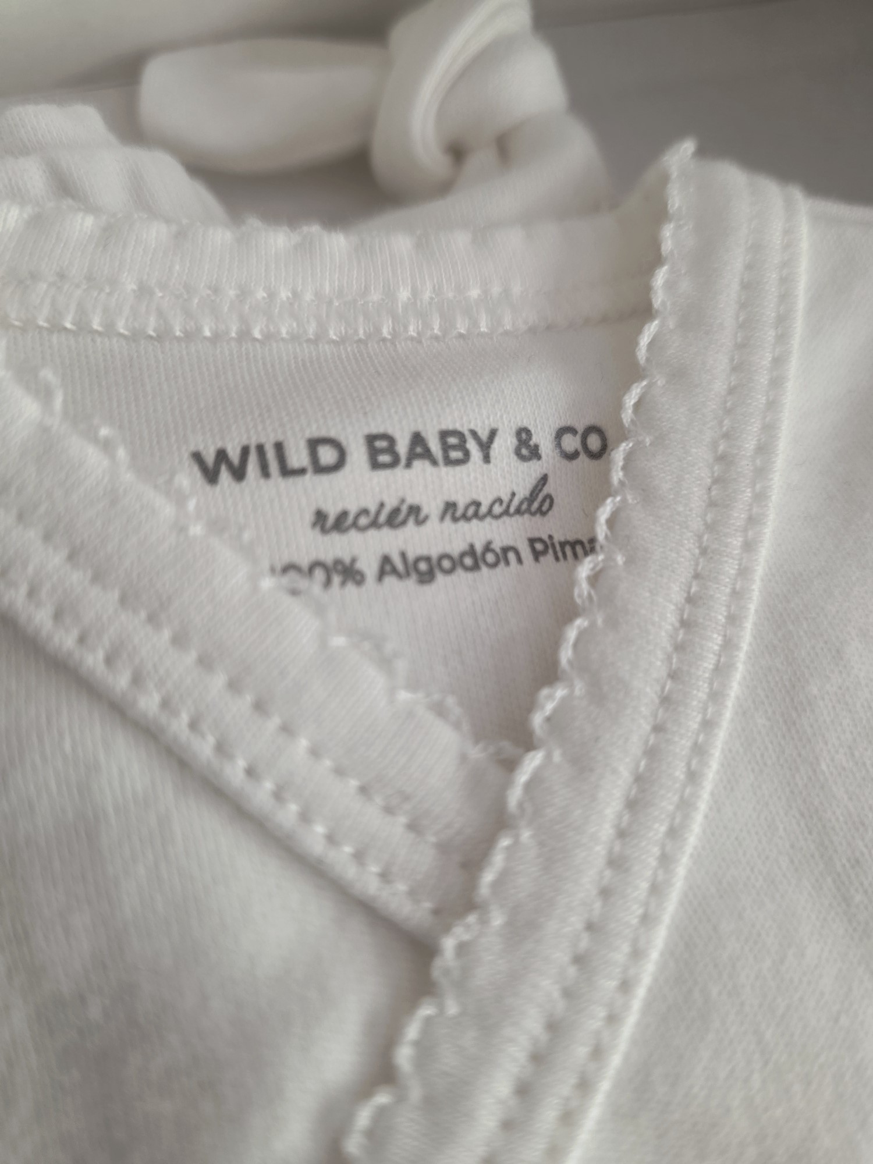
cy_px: 582
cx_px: 436
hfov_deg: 58.9
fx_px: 773
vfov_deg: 73.9
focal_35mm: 23
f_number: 1.7
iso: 200
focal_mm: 6.3
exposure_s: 1/60.2
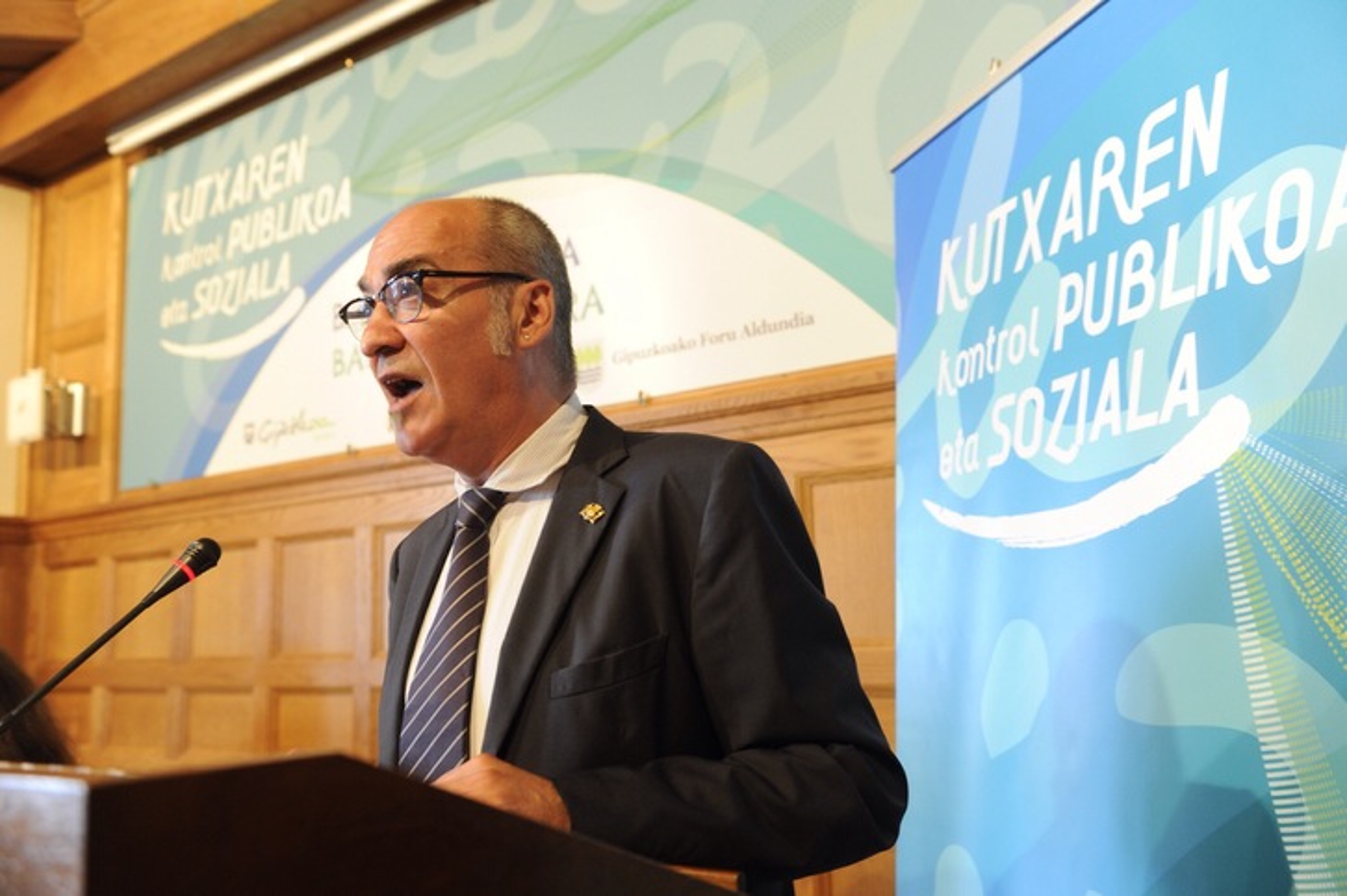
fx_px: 1196
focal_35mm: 32
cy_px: 448
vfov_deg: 41.1
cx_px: 674
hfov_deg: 58.8
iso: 2500
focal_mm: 32
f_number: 4
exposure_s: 1/40
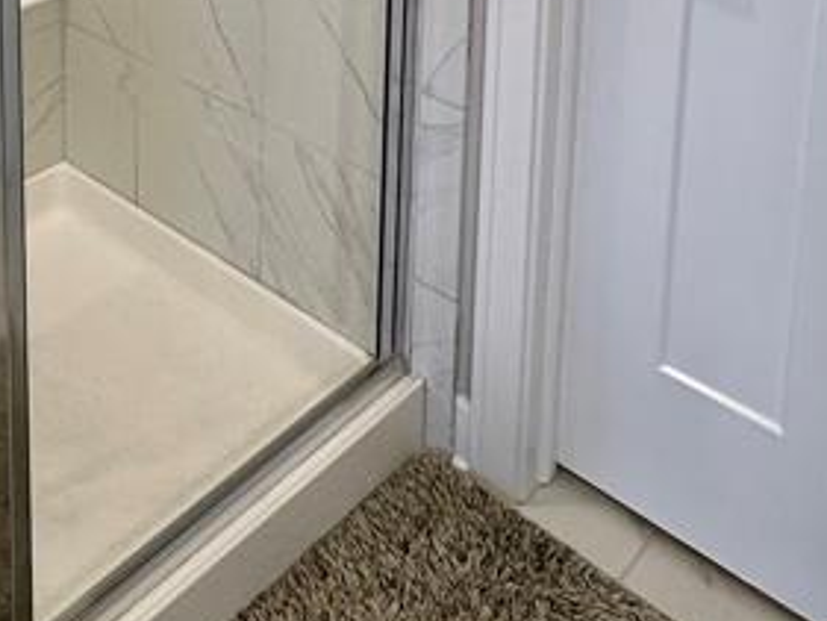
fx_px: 1219
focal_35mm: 51
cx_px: 59
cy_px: -330
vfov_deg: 22.8
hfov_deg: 35.0
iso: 160
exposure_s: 1/120
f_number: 2.2
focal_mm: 2.22
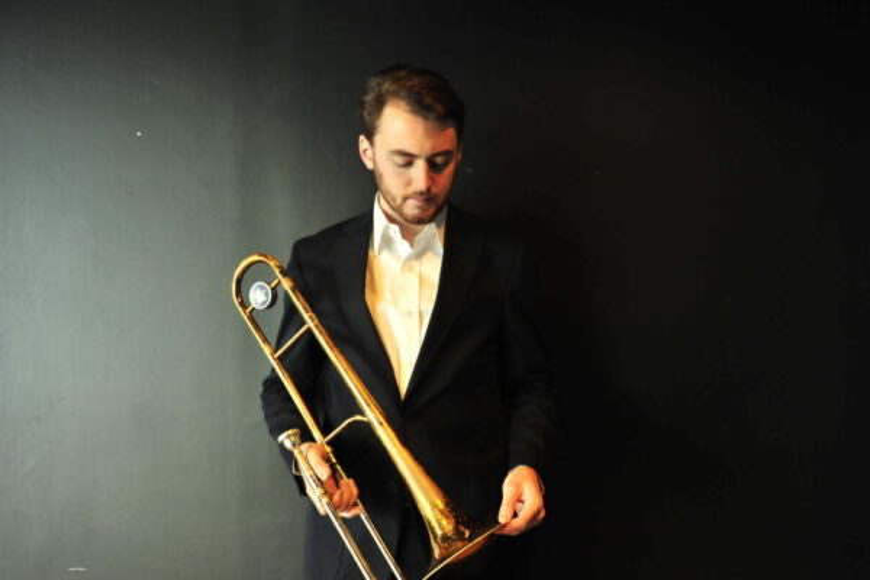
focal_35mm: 26
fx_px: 628
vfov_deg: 49.6
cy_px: 290
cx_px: 435
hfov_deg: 69.4
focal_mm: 26
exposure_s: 1/80
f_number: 2.8
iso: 2000
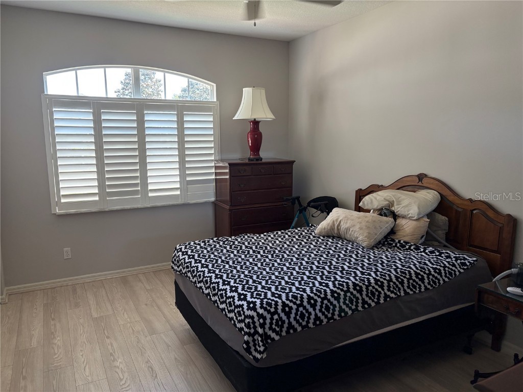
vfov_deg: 53.1
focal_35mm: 26
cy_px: 196
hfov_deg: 67.3
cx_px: 262
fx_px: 393
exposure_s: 1/99
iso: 125
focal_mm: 5.96
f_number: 1.6
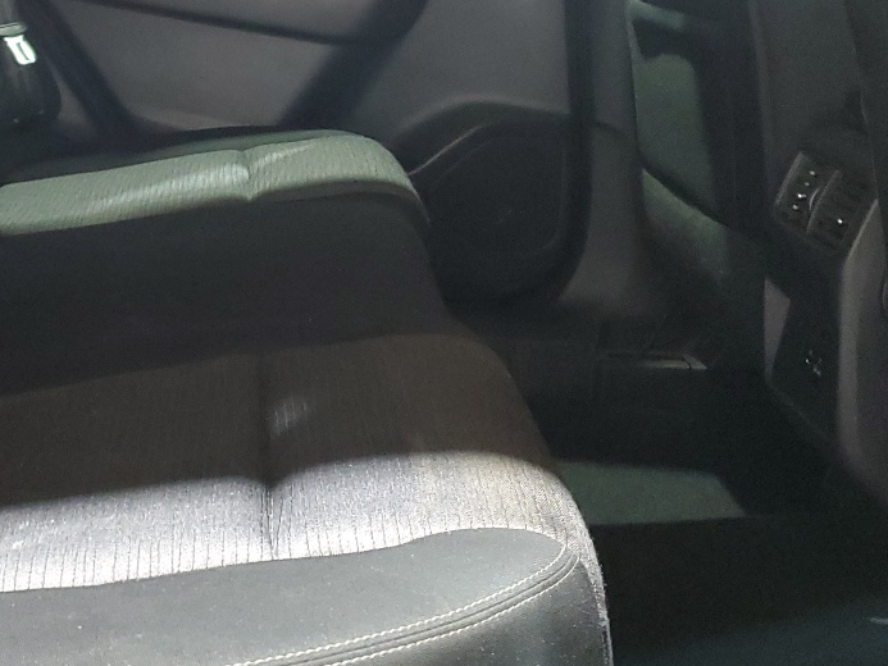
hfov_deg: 31.6
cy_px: 93
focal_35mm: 60
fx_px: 1539
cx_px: 226
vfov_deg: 23.9
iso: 331
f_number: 1.5
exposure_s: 1/15
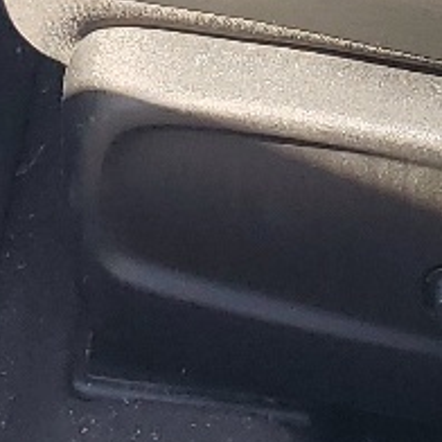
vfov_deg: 8.1
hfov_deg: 9.3
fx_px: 2716
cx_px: 160
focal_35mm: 188
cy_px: -807
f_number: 1.5
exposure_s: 1/333
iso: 50
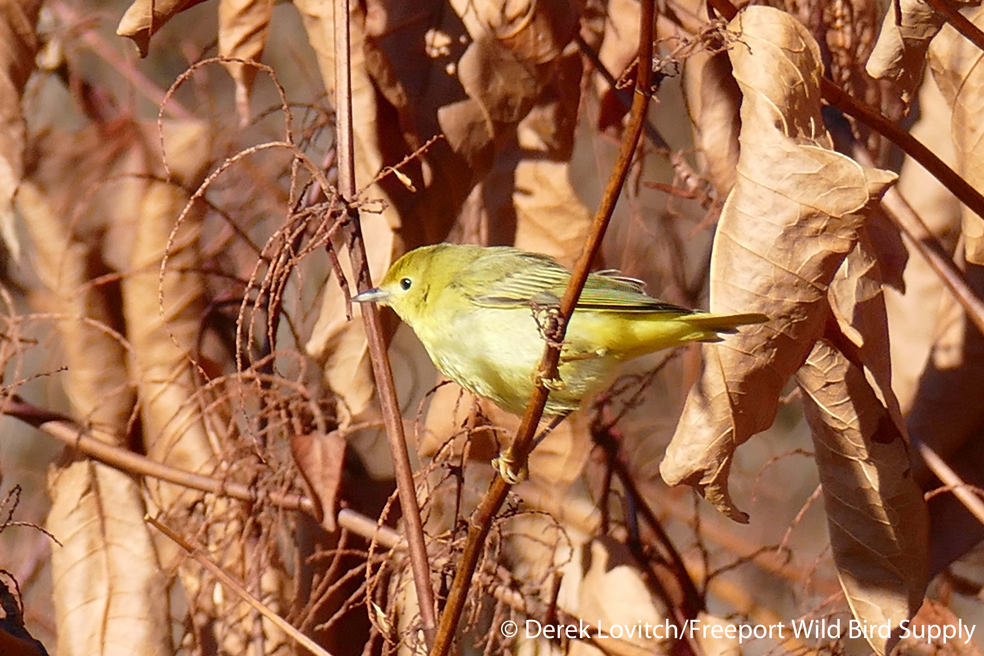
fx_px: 21865
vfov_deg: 1.7
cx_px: 492
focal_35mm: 800
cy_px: 328
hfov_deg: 2.6
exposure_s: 1/640
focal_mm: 146
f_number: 4
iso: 125
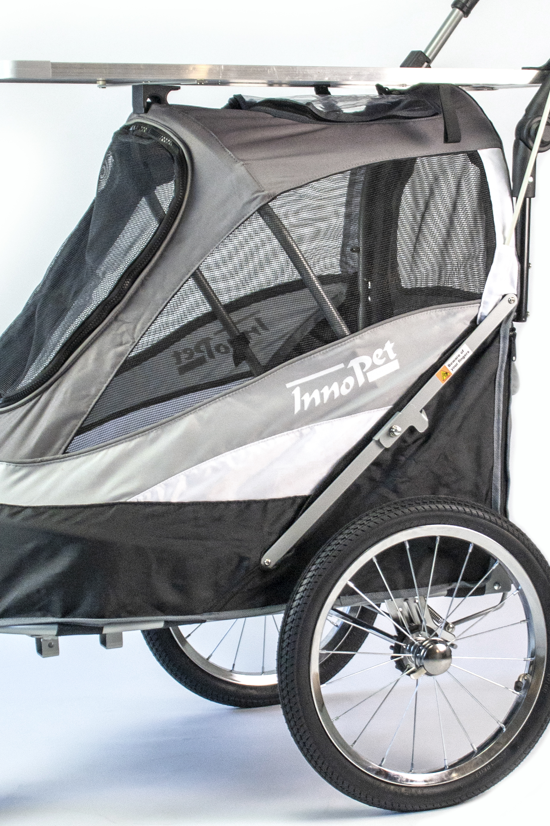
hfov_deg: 17.5
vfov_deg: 26.0
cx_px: 240
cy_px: 392
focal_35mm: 78
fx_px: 1787
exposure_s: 1/160
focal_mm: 26
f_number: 4
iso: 320
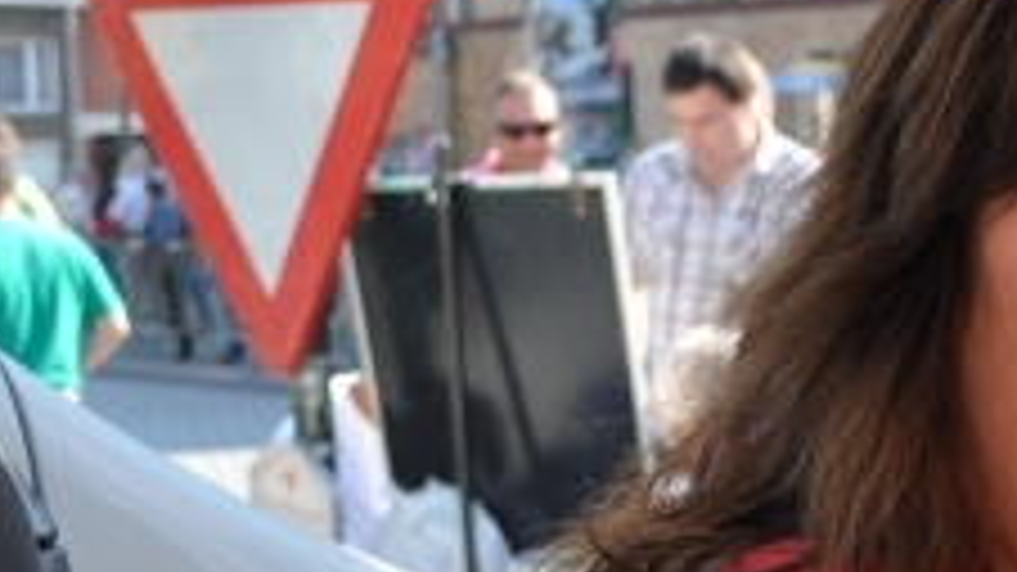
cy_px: 363
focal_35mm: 75
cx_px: 1134
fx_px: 2022
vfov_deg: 16.1
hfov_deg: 26.0
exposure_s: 1/1000
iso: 450
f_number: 4
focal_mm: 18
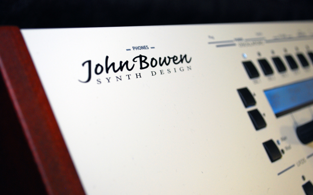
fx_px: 478
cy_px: 106
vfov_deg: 23.1
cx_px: 158
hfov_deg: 36.3
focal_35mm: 56
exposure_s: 1/60
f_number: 5.3
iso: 320
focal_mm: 36
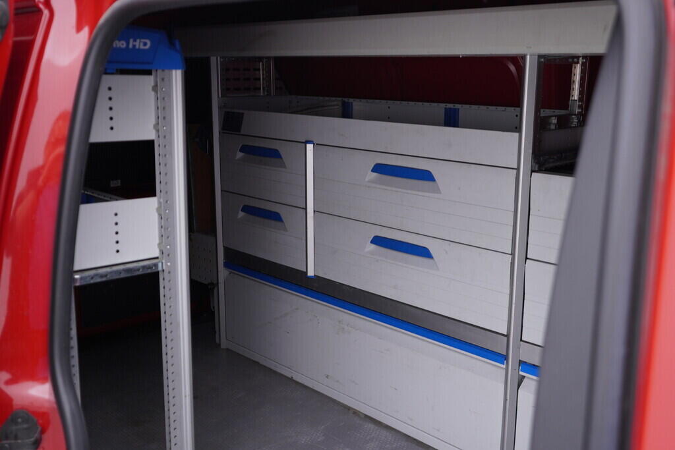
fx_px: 675
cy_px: 225
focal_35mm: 36
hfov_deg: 53.1
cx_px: 338
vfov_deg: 36.9
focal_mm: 24
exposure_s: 1/40
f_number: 2.8
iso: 160
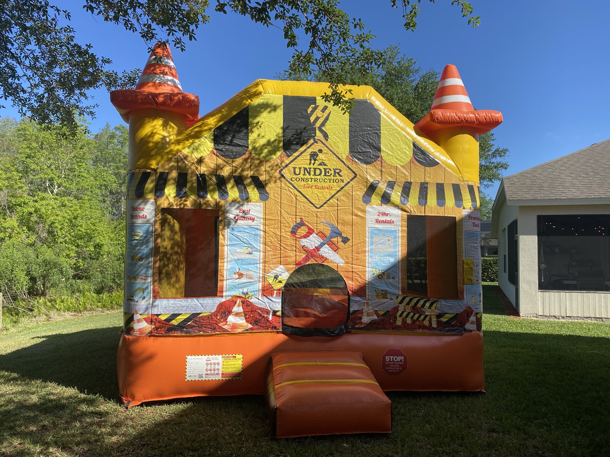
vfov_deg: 53.1
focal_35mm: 26
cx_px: 305
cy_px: 228
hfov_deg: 67.3
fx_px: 458
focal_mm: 4.25
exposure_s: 1/2571
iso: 32
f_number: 1.8
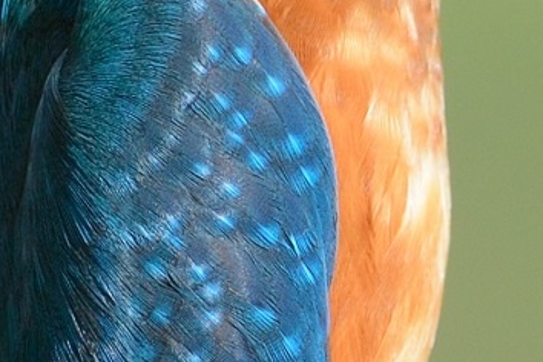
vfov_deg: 0.5
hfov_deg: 0.8
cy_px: 186
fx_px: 40933
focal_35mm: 2714
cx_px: 503
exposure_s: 1/640
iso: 800
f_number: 8
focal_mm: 400
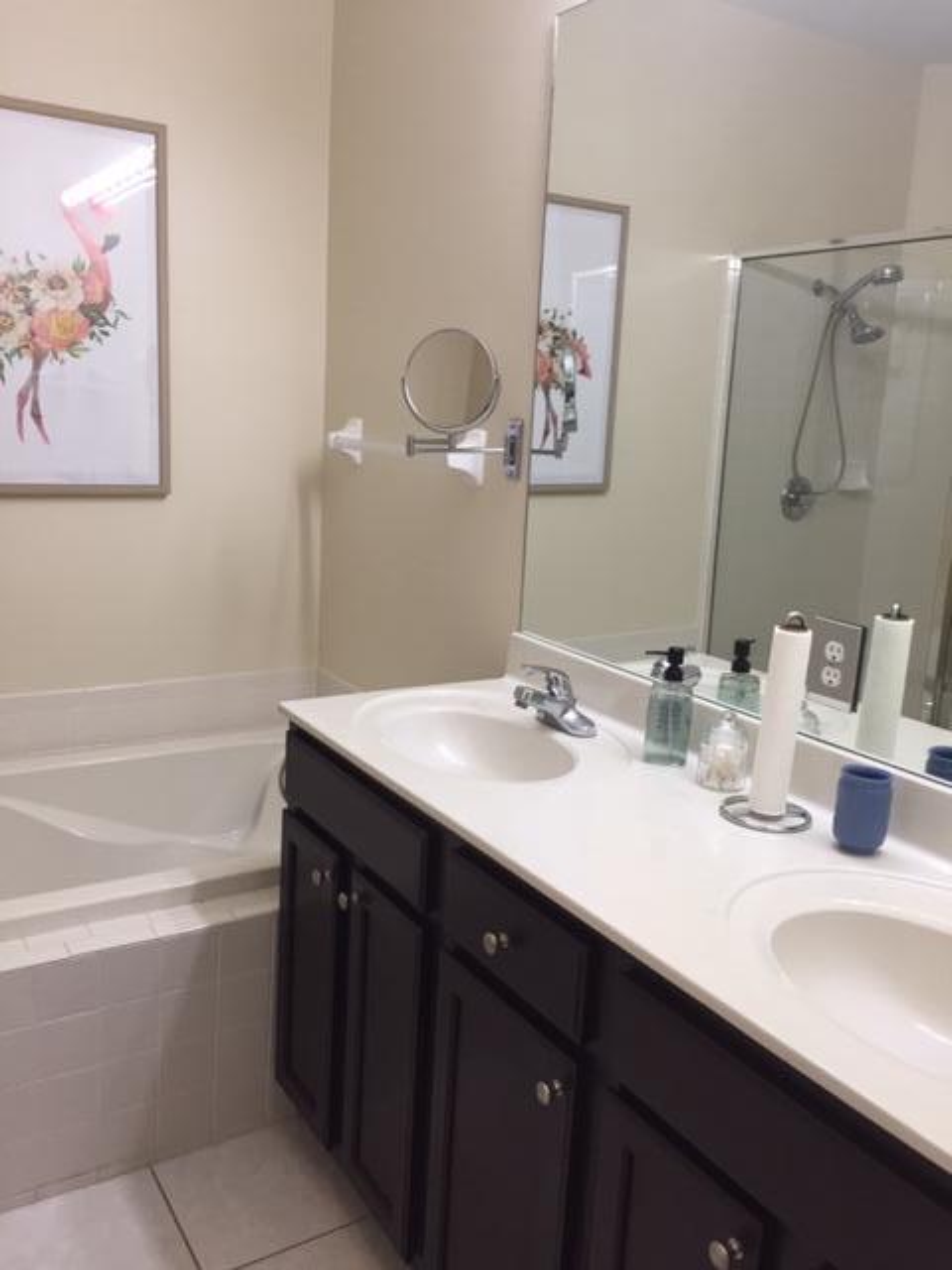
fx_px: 1063
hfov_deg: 48.2
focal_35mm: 29
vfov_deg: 61.7
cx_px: 476
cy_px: 635
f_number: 2.2
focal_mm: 4.15
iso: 32
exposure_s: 1/30
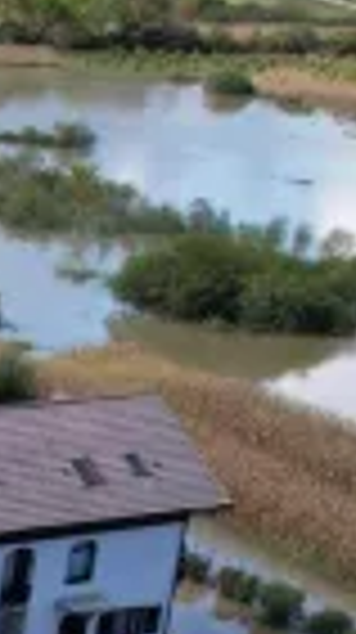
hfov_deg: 8.1
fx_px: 2087
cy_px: 834
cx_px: -775
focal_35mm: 124
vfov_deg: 16.3
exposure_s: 1/25
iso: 110
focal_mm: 8.38
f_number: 2.8
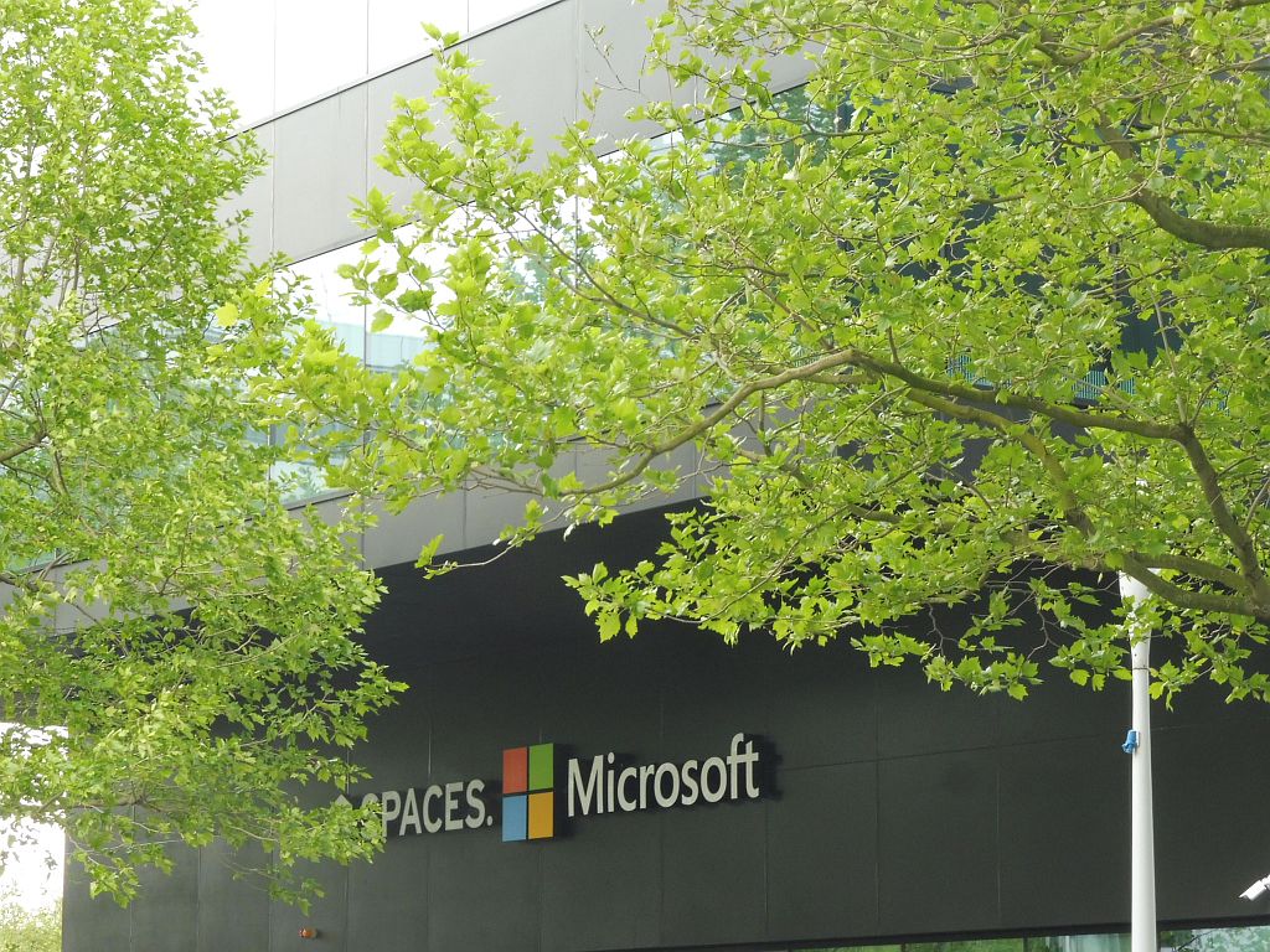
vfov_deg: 12.9
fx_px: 4219
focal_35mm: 115
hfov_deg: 17.1
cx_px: 635
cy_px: 476
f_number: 5.3
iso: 200
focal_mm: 20.6
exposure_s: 1/60
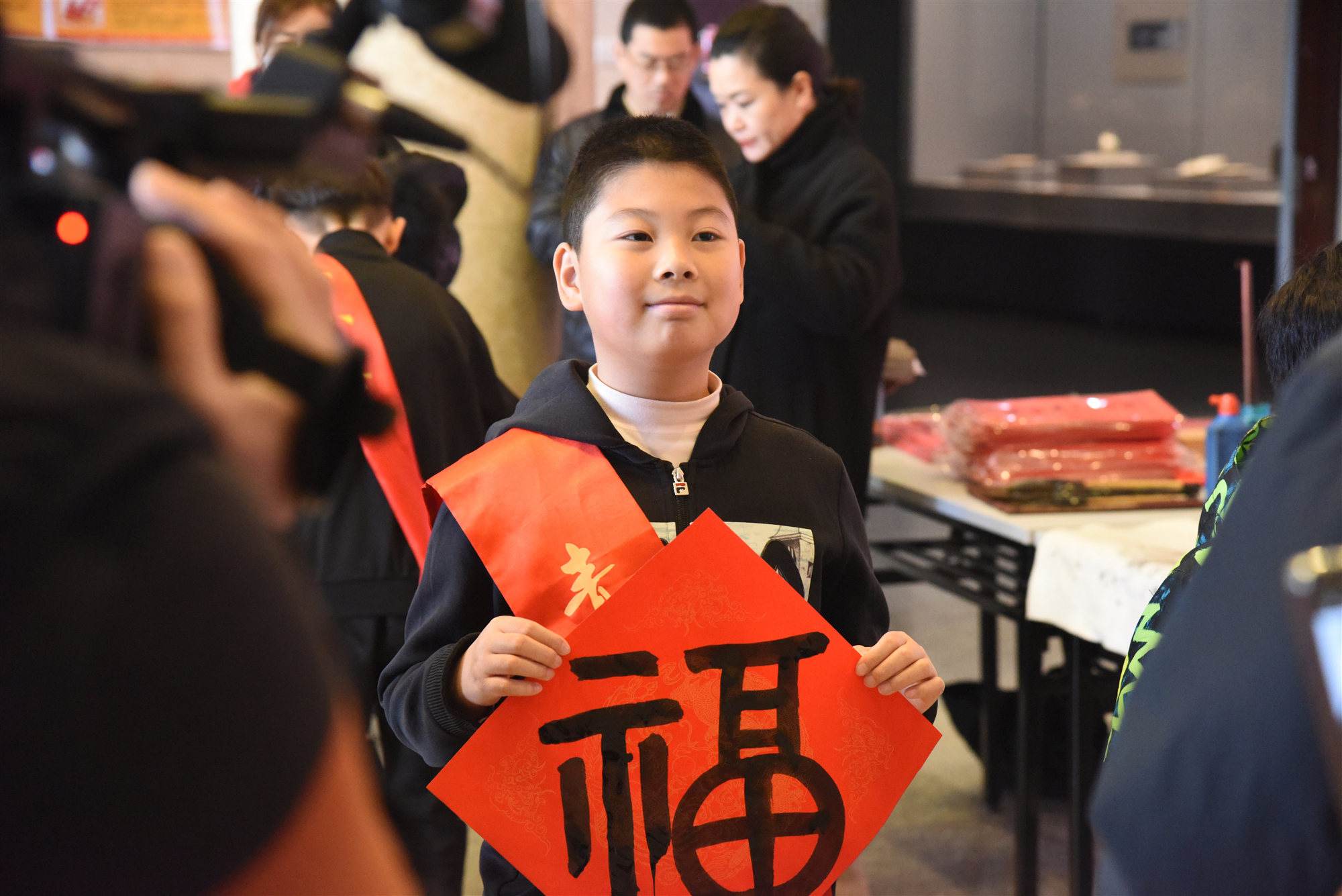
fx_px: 3542
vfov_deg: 14.4
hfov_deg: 21.5
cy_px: 448
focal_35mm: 95
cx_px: 671
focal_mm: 95
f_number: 5.6
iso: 6400
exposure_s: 1/60
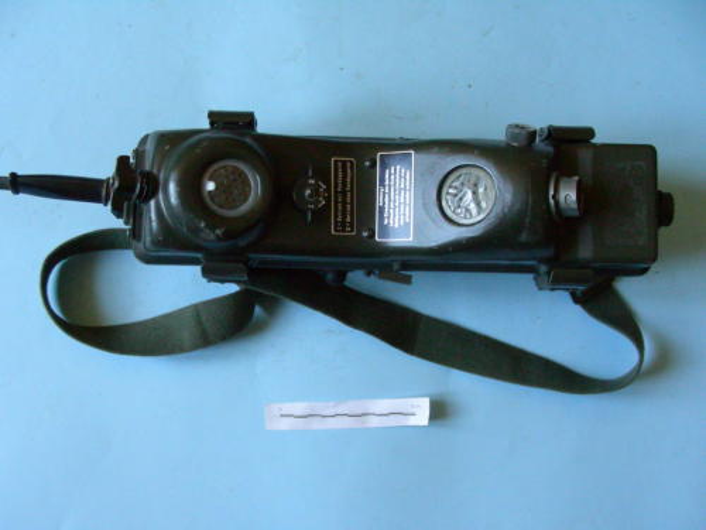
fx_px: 775
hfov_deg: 49.0
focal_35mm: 38
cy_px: 265
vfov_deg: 37.7
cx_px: 353
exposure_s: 1/54.7
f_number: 3.5
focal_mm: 6.3
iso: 400
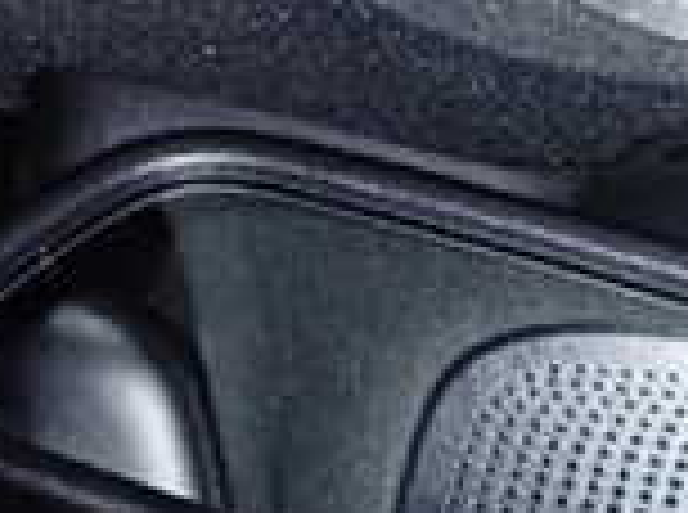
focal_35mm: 118
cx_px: 958
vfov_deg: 12.3
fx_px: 2340
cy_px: 544
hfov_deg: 15.7
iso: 400
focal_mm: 5.4
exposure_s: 1/30
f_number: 6.3
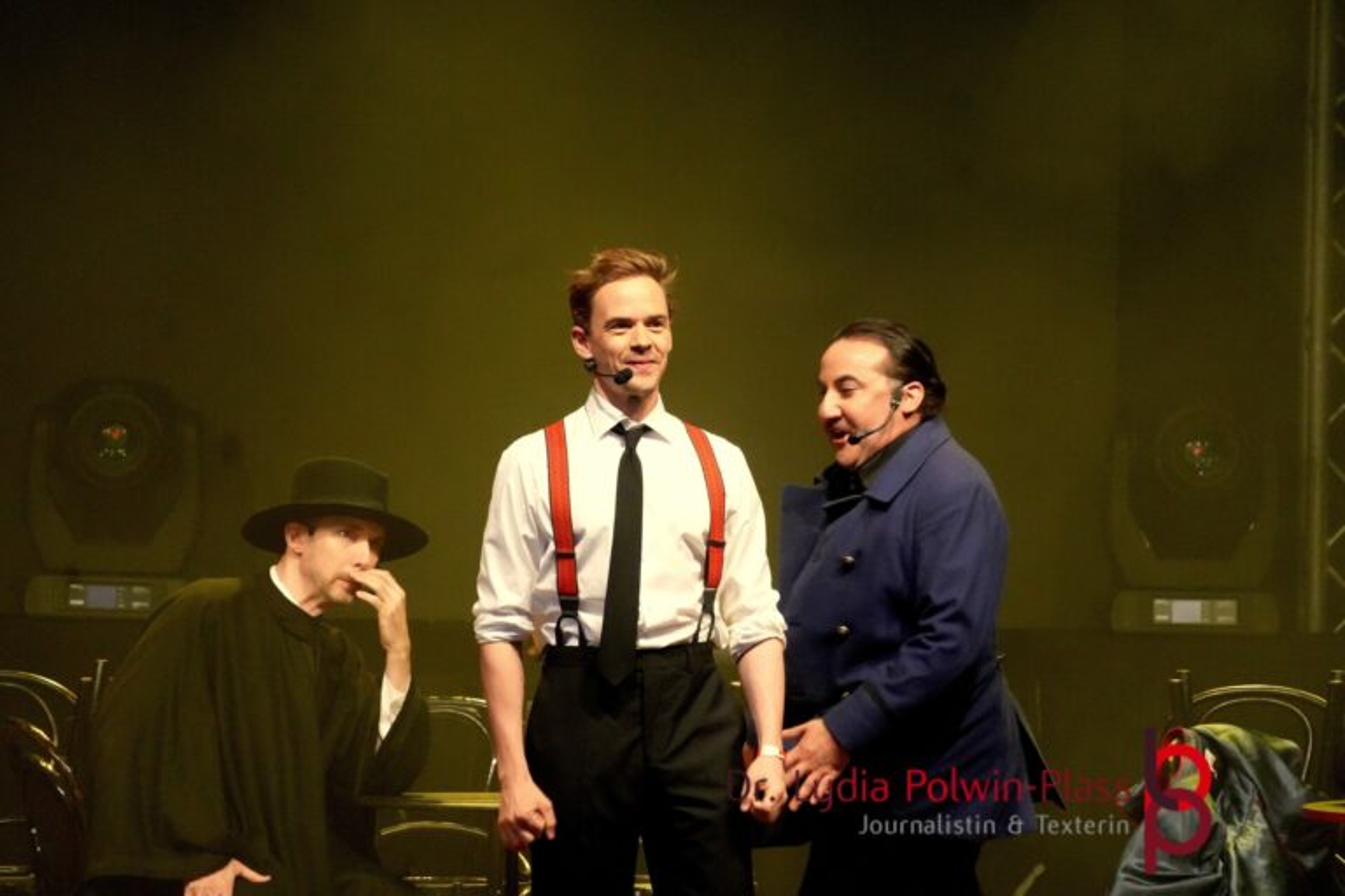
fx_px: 16027
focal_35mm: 429
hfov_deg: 4.8
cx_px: 672
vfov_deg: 3.2
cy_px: 448
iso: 6400
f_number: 6.3
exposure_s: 1/160
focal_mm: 286
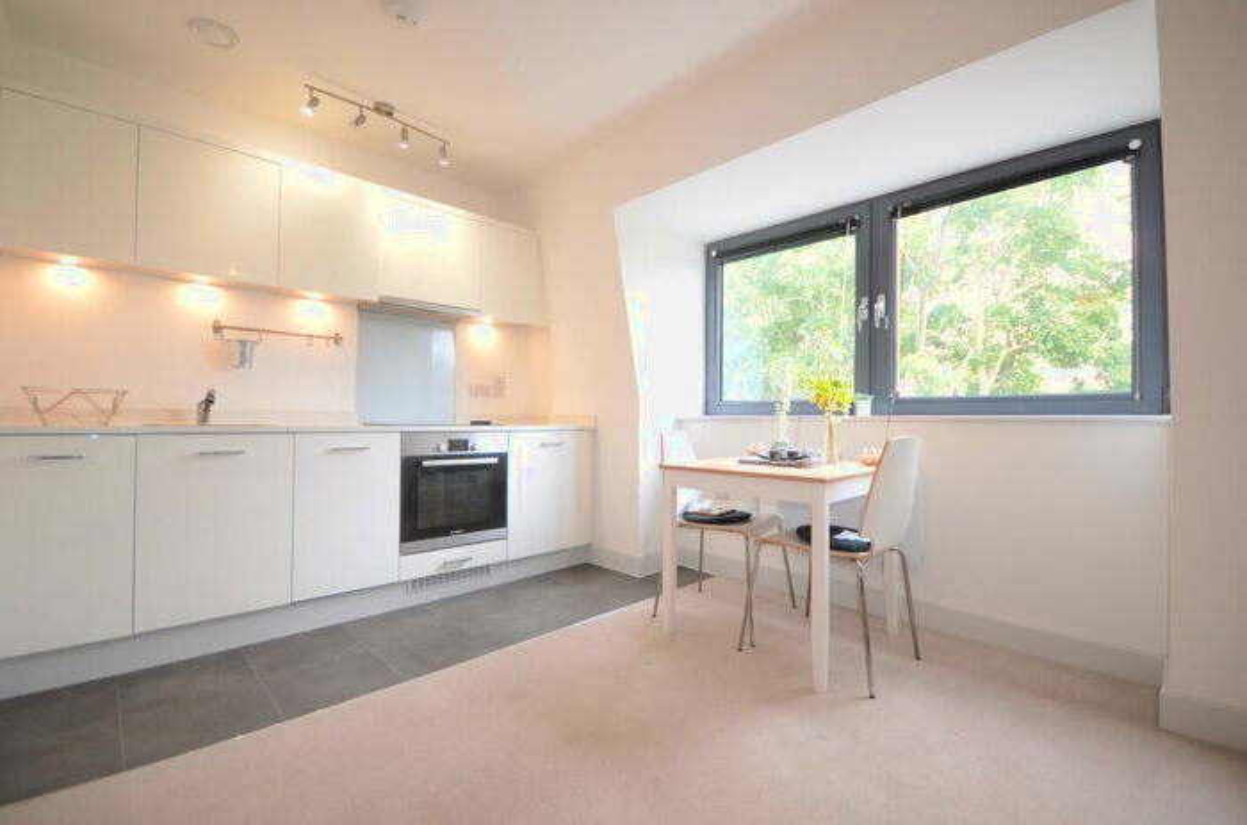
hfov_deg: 100.5
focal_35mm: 15
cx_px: 624
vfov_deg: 77.0
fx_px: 518
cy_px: 412
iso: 800
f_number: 4.5
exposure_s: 1/100
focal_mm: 10
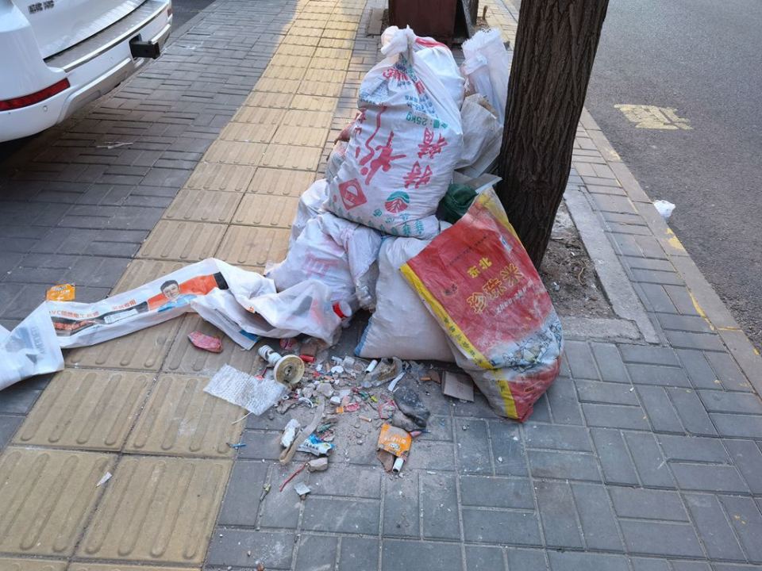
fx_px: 594
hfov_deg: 65.3
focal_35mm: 27
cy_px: 286
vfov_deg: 51.4
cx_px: 381
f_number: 1.9
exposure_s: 1/226
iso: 50
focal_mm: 6.67
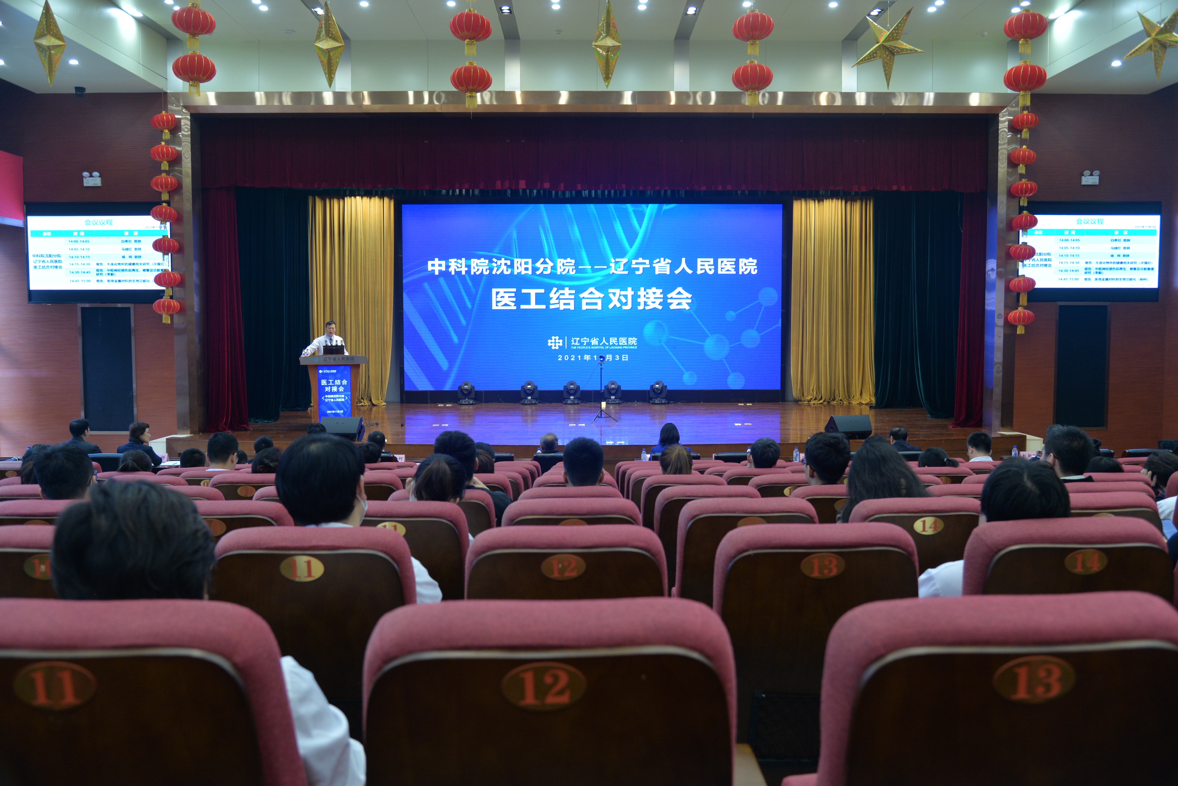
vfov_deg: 43.6
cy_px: 393
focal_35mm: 30
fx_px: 982
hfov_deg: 61.9
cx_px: 589
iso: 640
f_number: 4
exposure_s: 1/60
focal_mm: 30
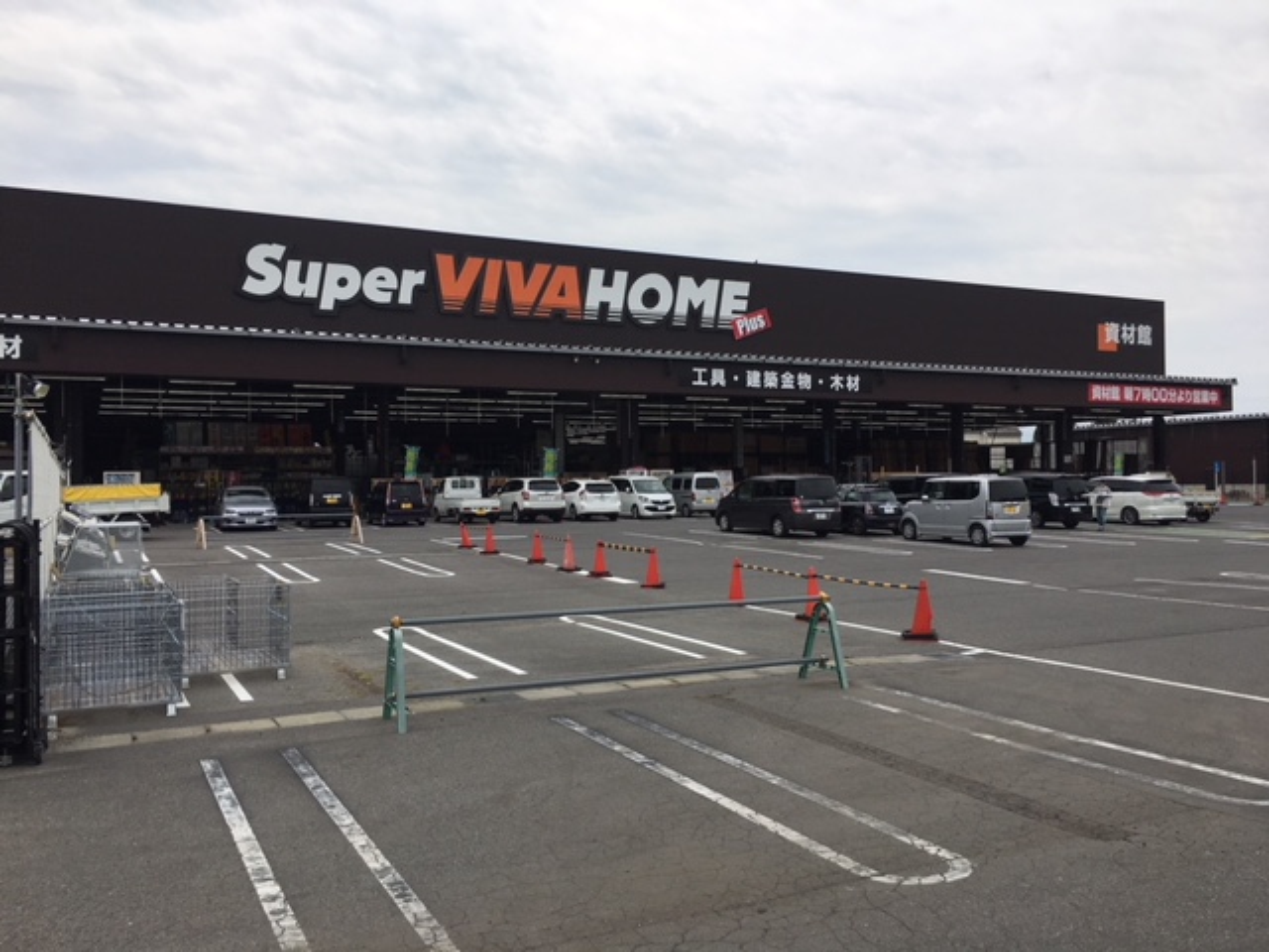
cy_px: 476
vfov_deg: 48.2
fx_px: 1063
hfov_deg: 61.7
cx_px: 634
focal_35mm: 29
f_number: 2.2
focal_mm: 4.15
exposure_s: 1/2653
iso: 25
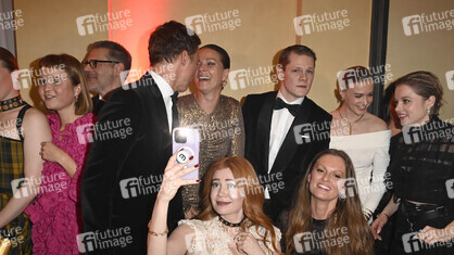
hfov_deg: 56.6
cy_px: 158
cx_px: 227
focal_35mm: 35
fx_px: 421
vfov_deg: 33.5
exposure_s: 1/80
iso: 2000
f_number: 5.6
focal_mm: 31
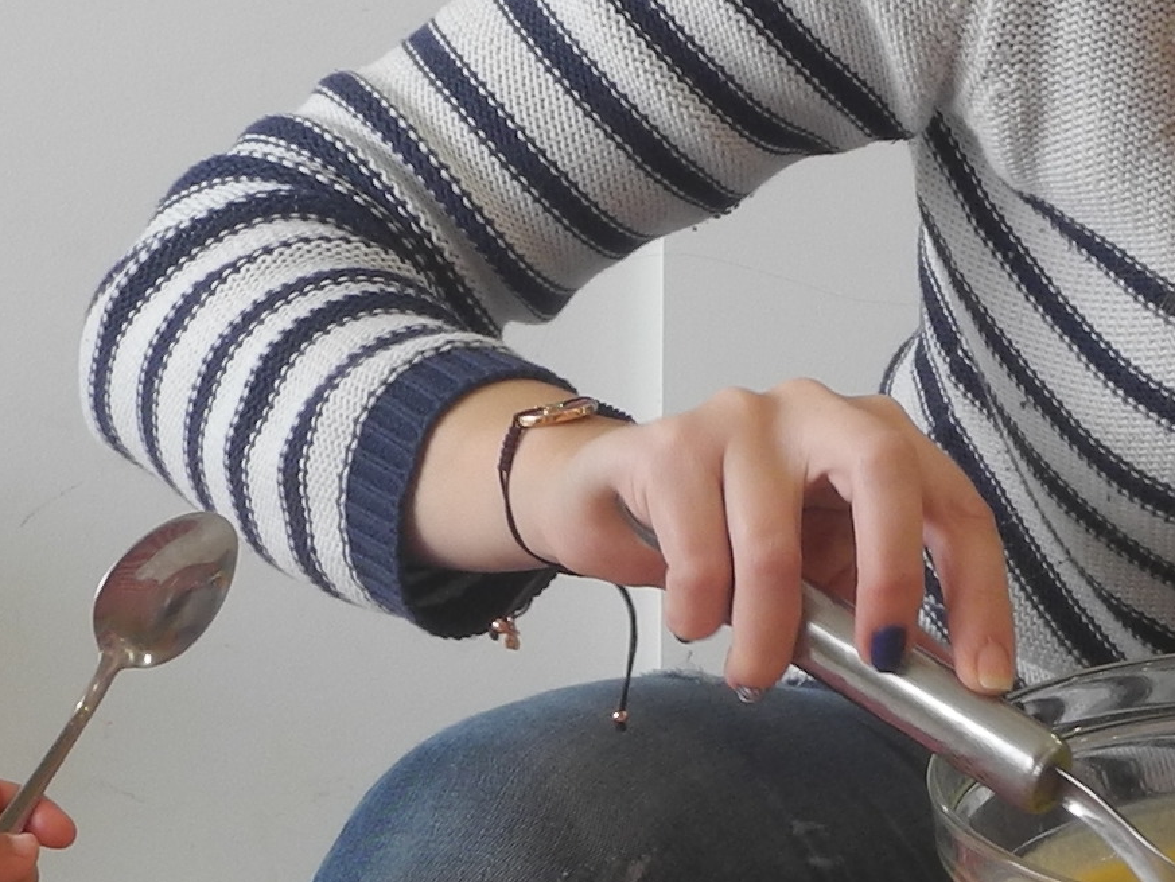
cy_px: 578
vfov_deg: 7.1
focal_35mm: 209
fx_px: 7095
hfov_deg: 9.4
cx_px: 1094
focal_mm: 10.7
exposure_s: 1/50
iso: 100
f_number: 3.5
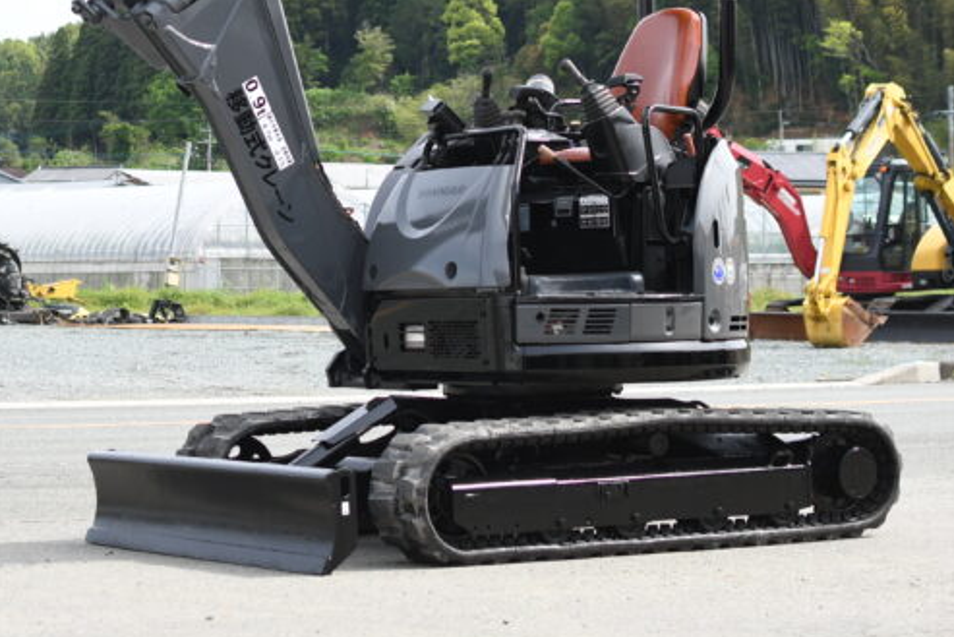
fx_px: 2890
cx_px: 180
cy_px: 9
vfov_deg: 12.4
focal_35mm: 109
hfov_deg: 18.6
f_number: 2.8
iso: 125
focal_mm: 35
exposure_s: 1/1000
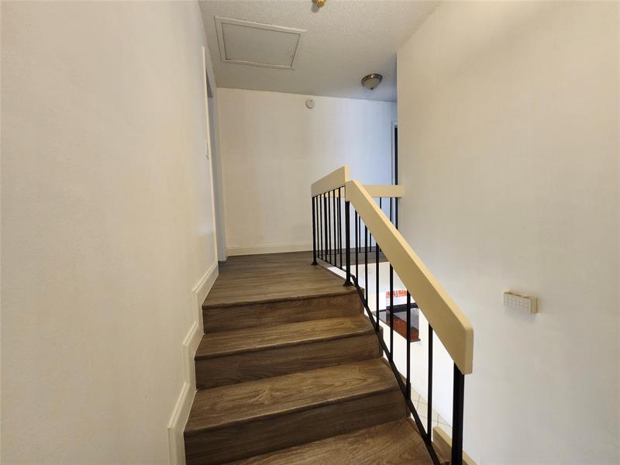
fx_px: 233
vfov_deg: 89.9
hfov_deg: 106.2
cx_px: 310
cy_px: 232
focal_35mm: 13
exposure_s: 1/60
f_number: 2.2
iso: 250
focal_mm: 1.74
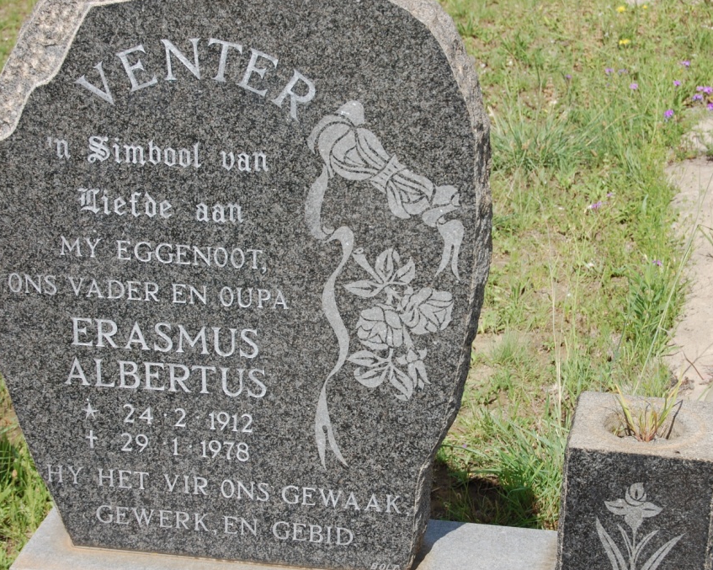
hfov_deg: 20.5
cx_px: 413
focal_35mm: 94
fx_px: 1974
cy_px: 285
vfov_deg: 16.4
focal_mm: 55
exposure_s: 1/320
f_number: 9
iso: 200
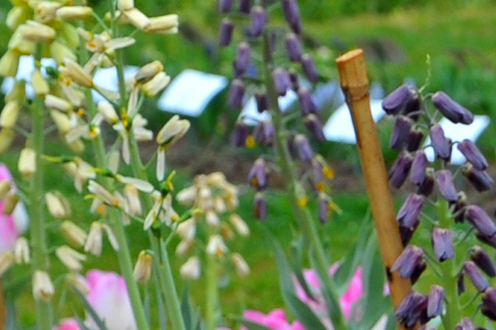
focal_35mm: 214
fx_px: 2947
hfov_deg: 8.9
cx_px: 1092
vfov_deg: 6.2
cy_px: 775
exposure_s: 1/200
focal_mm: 34
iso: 500
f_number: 7.1
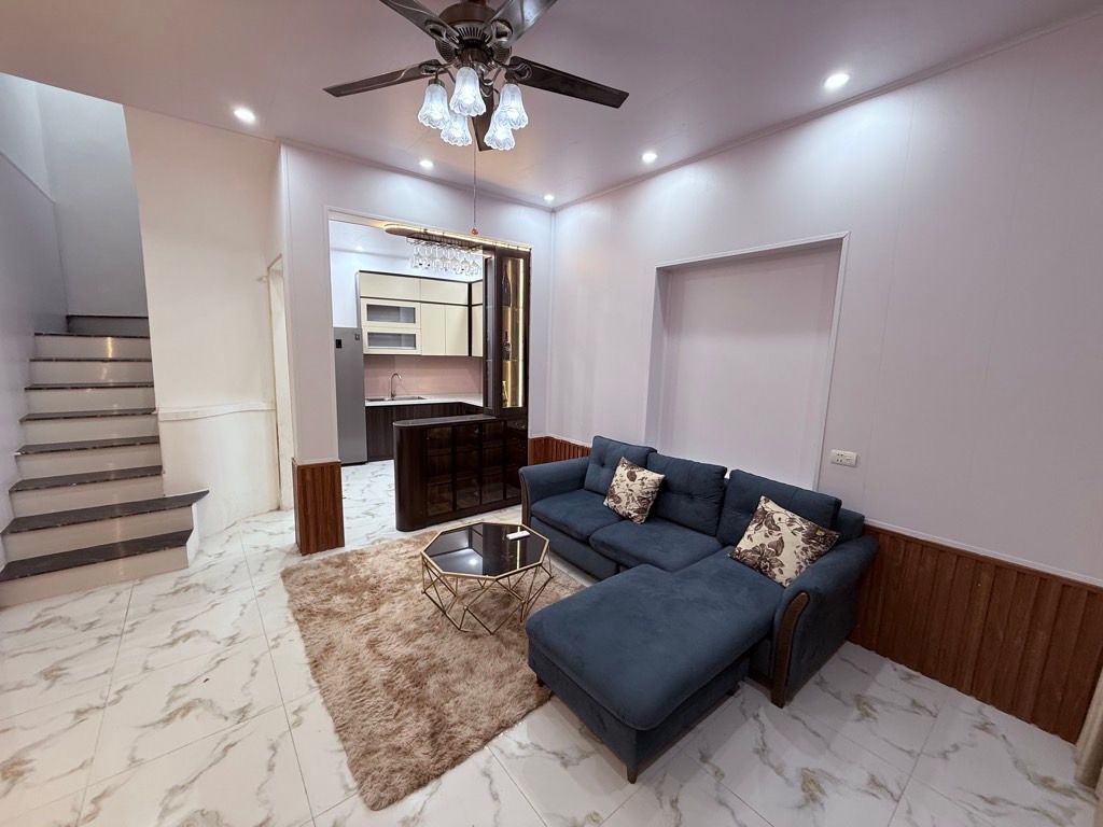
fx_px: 446
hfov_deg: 102.1
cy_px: 414
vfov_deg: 85.7
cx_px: 552
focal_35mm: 14
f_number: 2.2
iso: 160
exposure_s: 1/50
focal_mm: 2.22
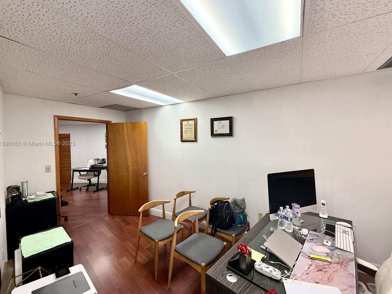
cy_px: 144
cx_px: 201
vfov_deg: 81.7
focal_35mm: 15
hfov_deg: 98.1
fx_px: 170
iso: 160
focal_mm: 2.22
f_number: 2.2
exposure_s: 1/120
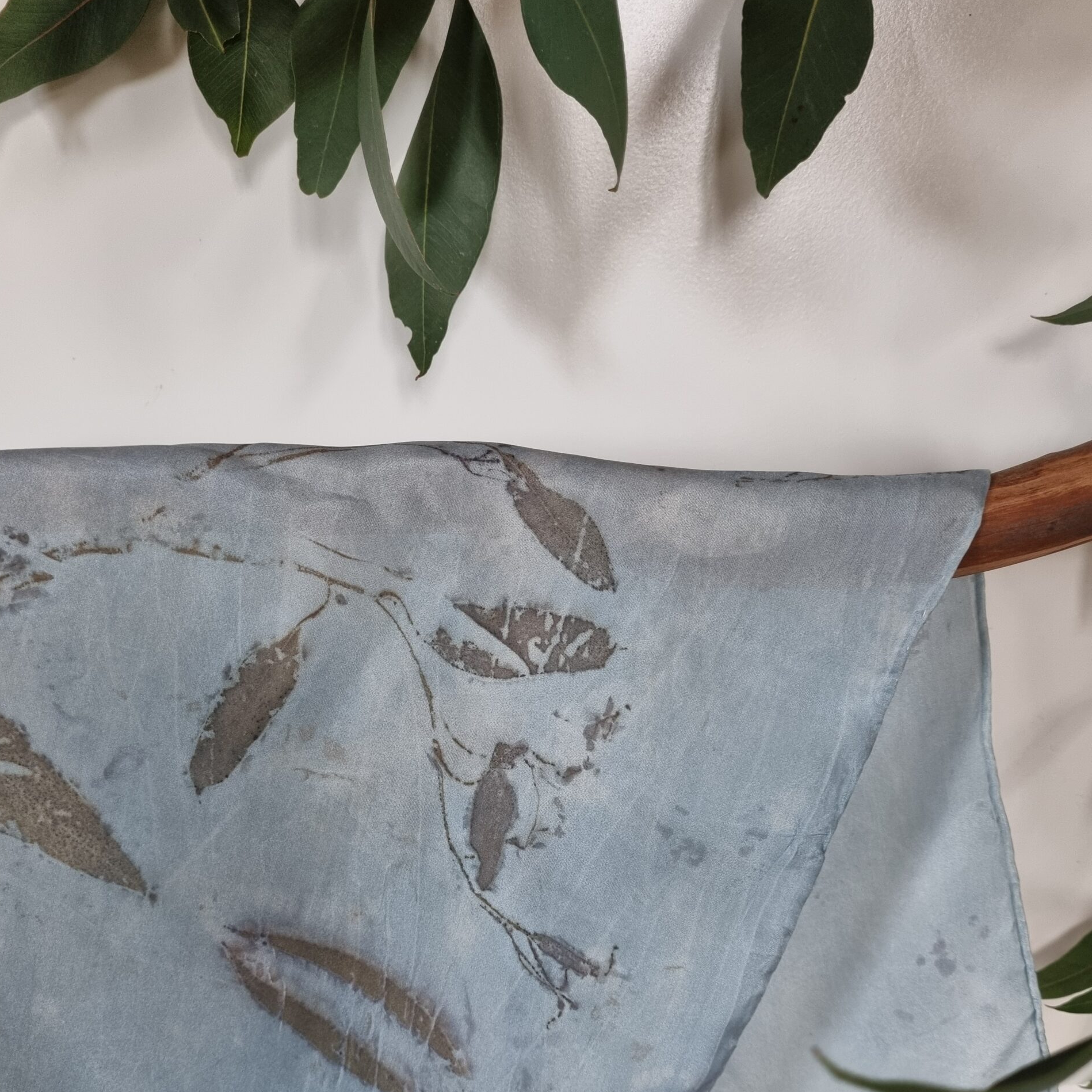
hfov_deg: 52.5
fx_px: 1106
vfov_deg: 51.9
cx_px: 549
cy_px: 694
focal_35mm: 31
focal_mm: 5.4
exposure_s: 1/100
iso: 320
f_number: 1.8
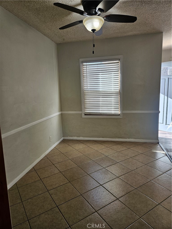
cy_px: 114
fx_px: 152
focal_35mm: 23
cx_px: 86
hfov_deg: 58.9
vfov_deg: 73.9
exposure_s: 1/120
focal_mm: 5.4
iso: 64
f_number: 1.8
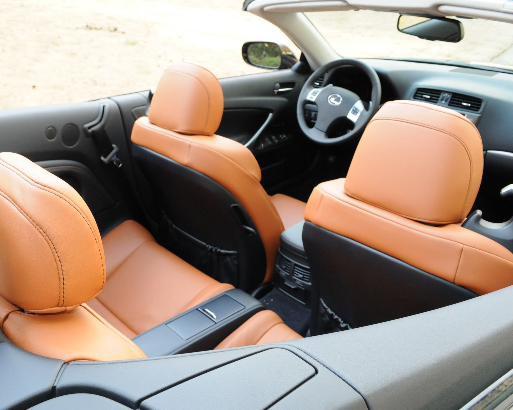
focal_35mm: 31
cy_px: 208
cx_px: 206
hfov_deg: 56.8
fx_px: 471
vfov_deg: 47.1
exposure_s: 1/100
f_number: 8
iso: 1250
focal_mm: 18
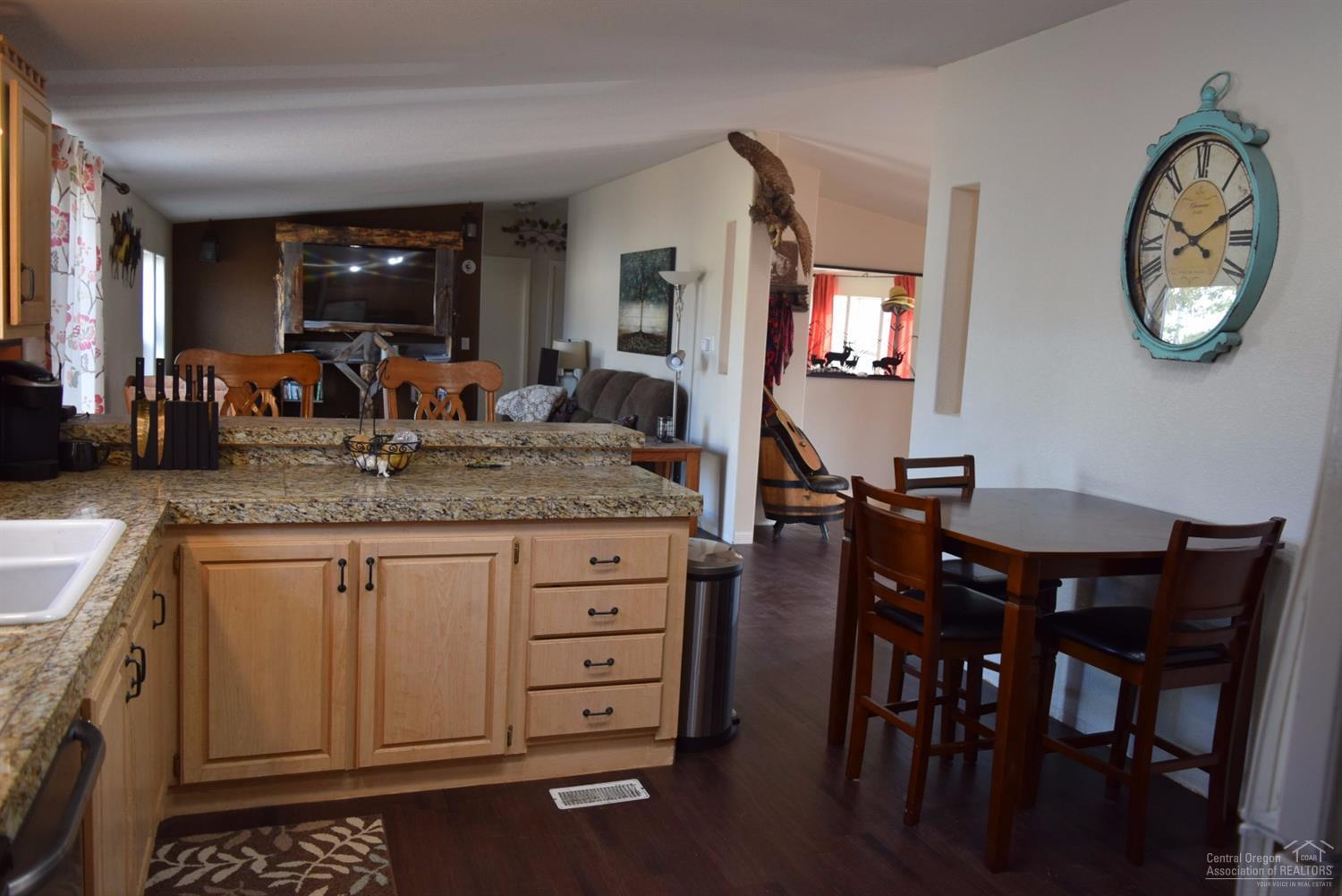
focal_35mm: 27
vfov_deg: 48.0
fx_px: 1007
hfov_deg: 67.4
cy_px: 448
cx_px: 671
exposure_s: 1/60
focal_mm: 18
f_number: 4
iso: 560
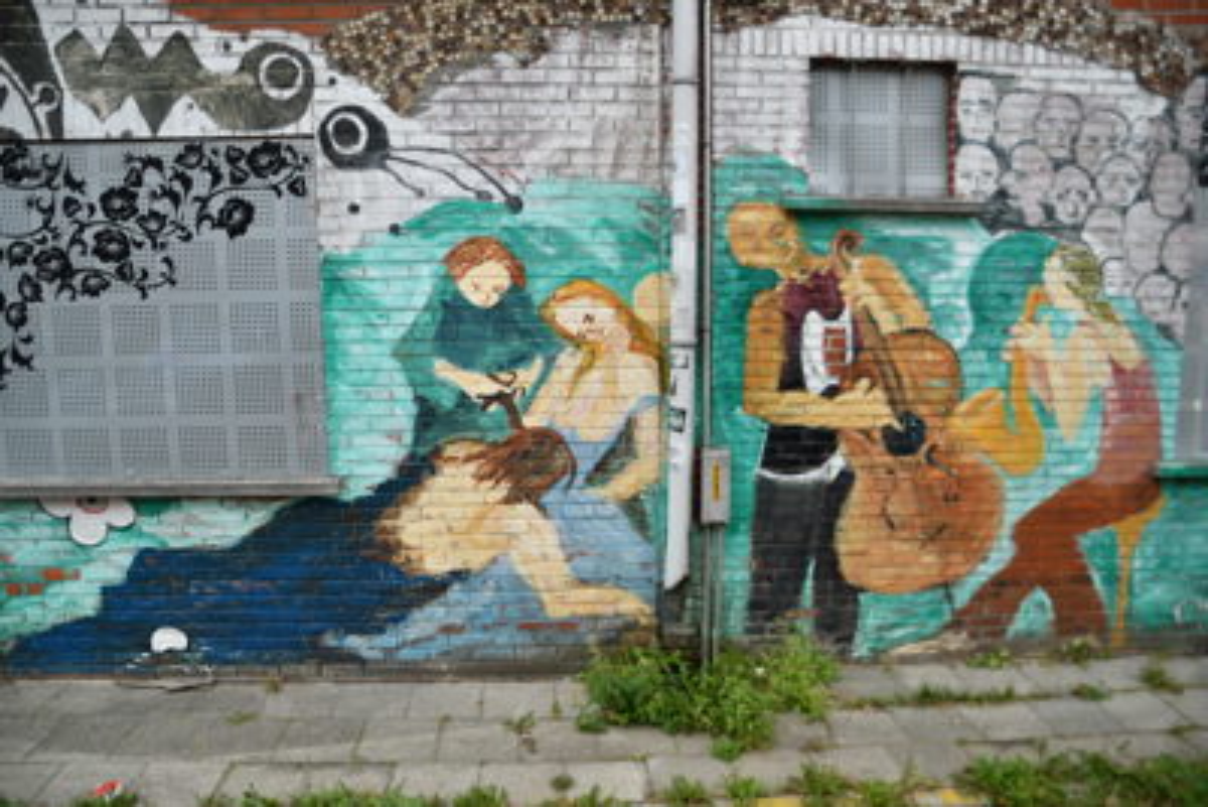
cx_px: 604
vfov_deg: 53.2
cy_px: 404
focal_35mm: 24
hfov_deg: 73.7
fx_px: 806
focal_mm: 16
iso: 100
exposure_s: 1/400
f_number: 3.5
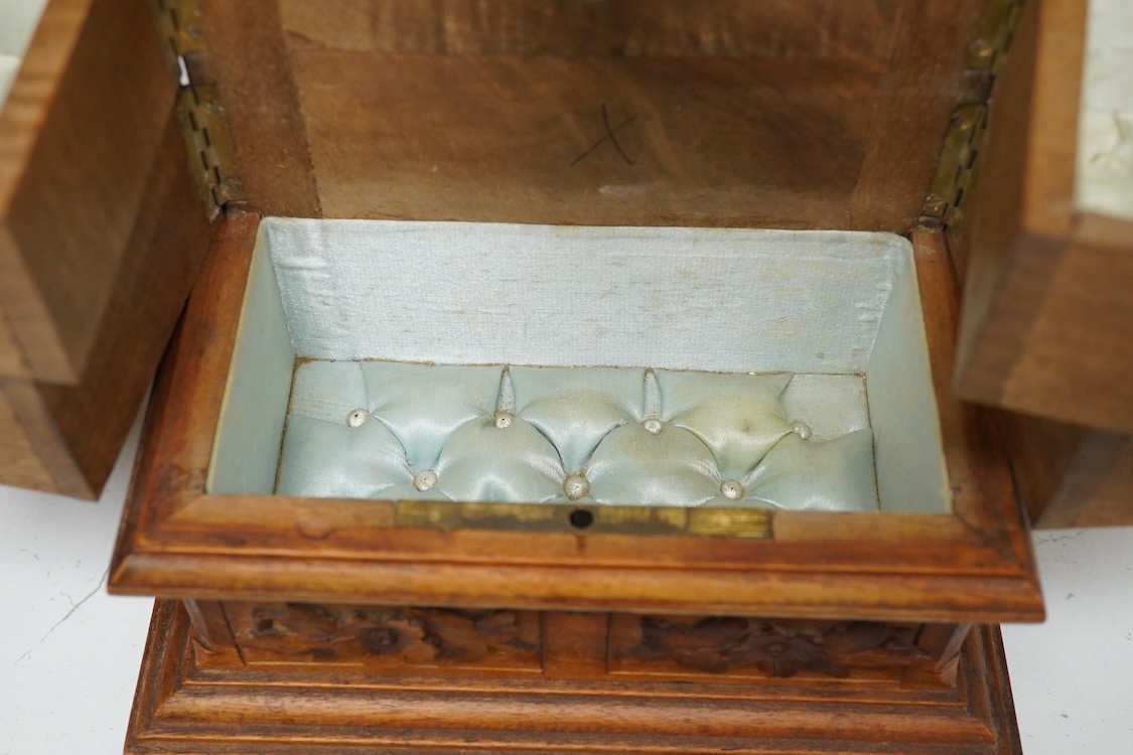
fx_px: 1416
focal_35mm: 45
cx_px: 566
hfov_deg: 43.6
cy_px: 378
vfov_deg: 29.9
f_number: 9
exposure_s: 1/160
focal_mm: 30
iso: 2500
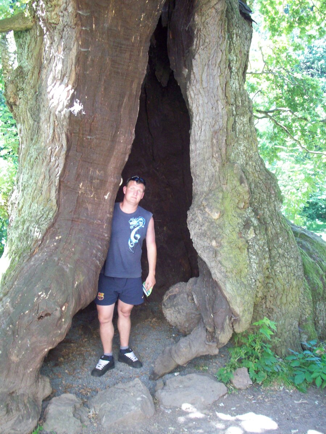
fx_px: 465
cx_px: 163
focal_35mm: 37
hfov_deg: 38.7
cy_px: 217
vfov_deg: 50.1
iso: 149
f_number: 2.8
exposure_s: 1/45
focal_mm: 6.2
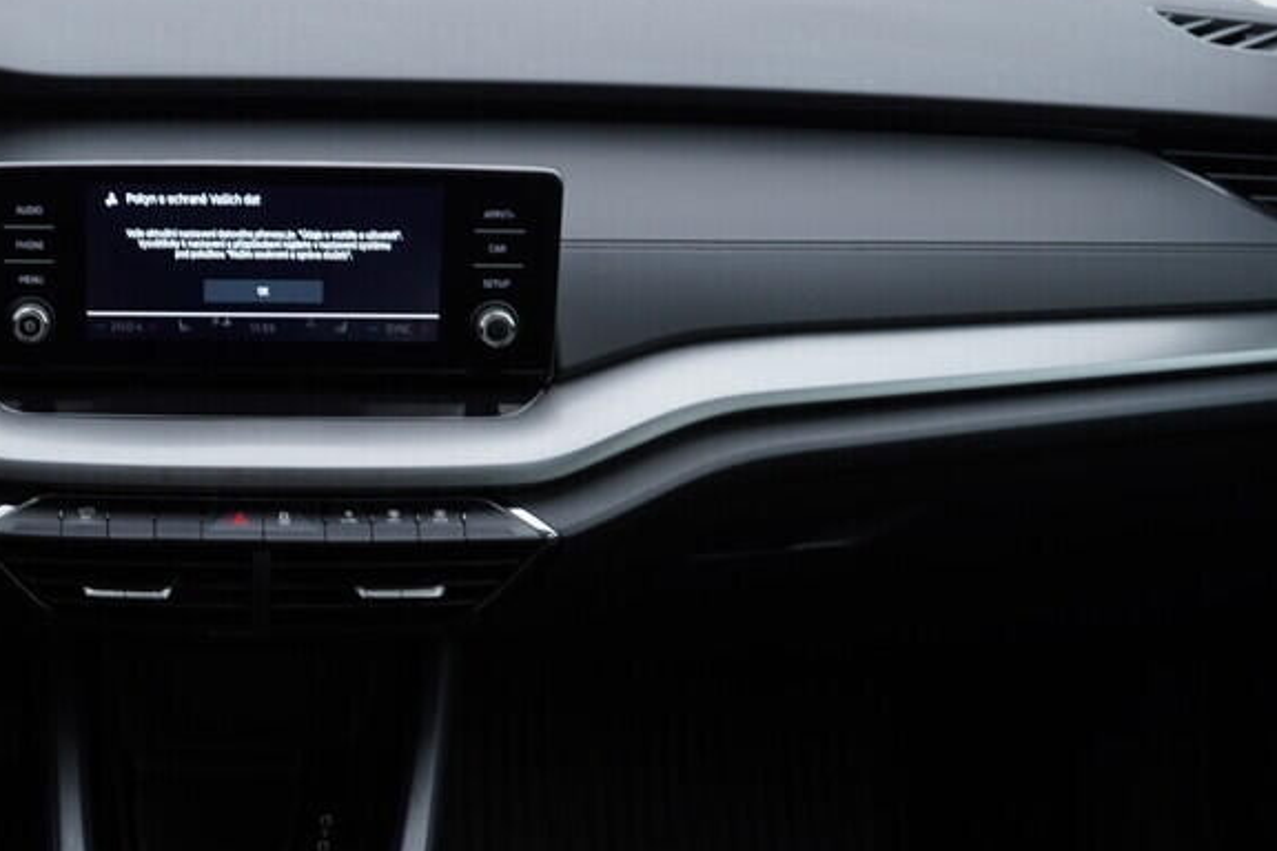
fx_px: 2270
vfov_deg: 21.2
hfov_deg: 30.4
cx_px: 200
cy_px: 531
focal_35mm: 64
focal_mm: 24
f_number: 2.8
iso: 125
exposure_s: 1/40
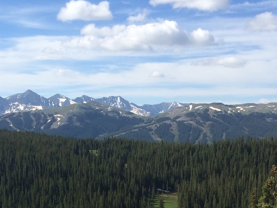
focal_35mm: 75
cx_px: 140
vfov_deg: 18.9
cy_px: 224
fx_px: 600
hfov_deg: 26.0
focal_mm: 4.12
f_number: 2.2
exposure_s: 1/2053
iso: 32
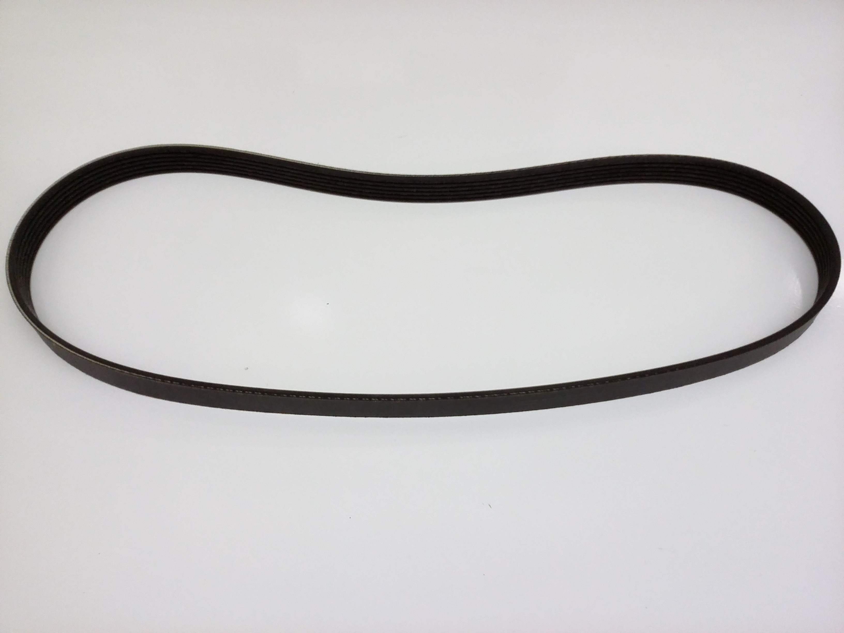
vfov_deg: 44.2
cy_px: 316
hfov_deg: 56.8
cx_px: 422
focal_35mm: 32
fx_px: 780
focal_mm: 3.4
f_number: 2.4
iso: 160
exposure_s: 1/30
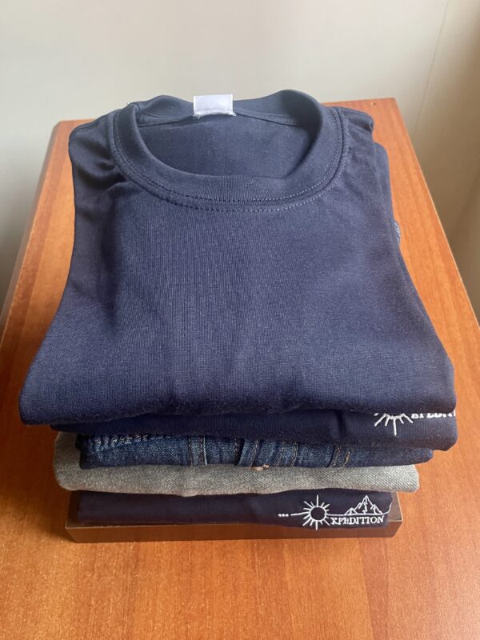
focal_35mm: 26
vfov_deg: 67.3
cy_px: 320
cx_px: 240
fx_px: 481
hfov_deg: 53.1
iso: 640
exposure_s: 1/40
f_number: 1.6
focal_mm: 4.2
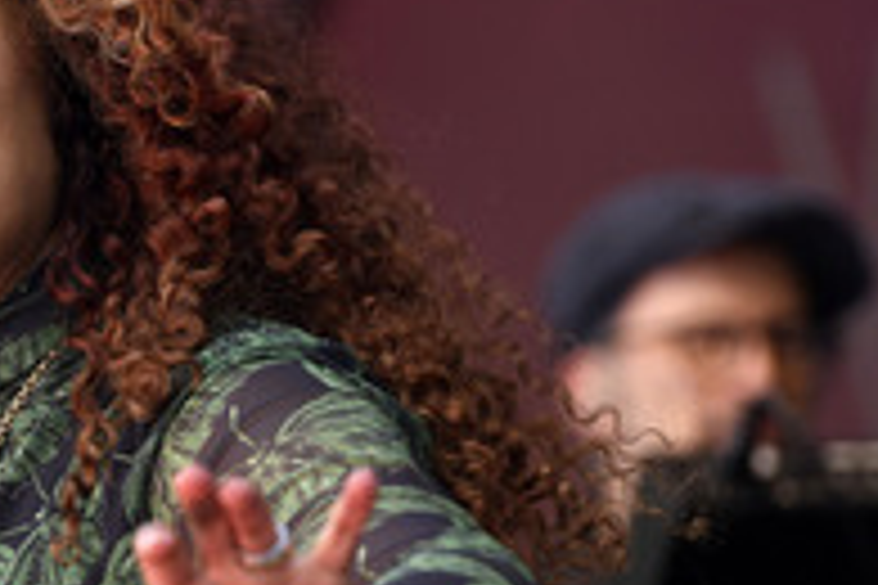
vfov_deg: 3.1
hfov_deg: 4.7
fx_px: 10730
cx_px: -16
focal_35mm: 440
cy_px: 392
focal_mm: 190
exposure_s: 1/1250
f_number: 4.5
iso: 640
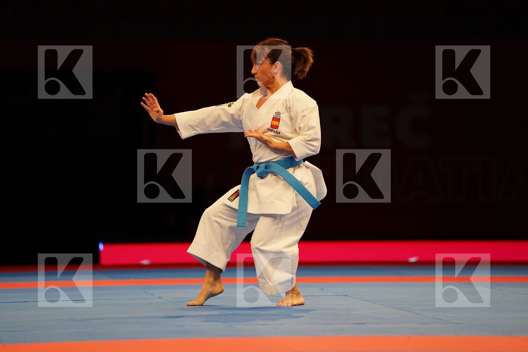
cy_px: 176
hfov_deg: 10.9
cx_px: 264
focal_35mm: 189
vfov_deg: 7.3
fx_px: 2772
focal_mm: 189
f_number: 2.8
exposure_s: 1/500
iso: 1250
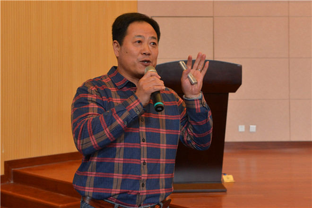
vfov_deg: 28.1
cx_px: 156
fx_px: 416
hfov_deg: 41.1
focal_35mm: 48
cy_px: 104
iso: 1250
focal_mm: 48
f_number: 5.6
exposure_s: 1/80
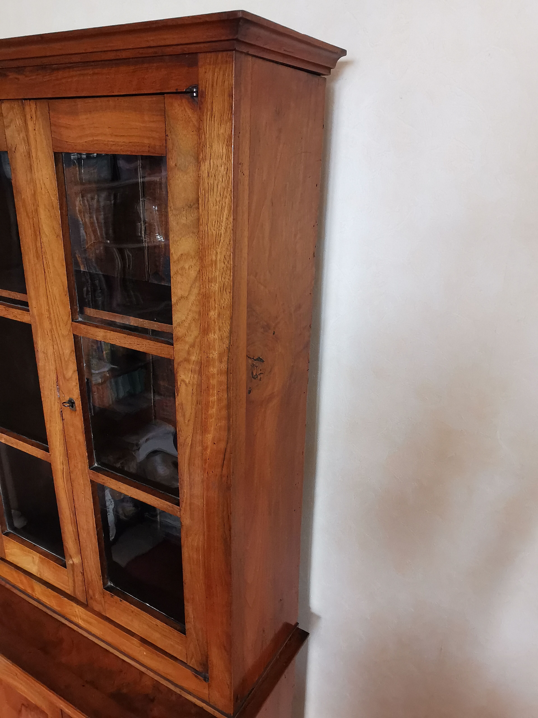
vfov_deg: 65.3
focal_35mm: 27
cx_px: 269
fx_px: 560
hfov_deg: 51.4
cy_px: 359
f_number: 2.2
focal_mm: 2.35
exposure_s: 1/50
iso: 160
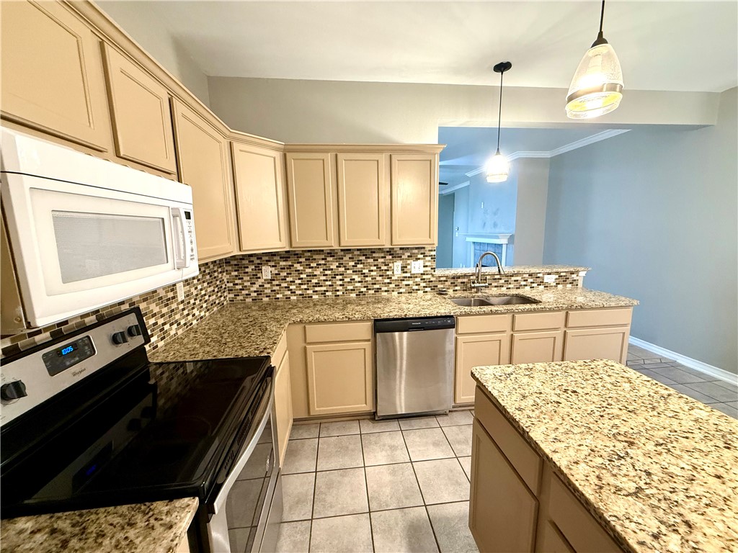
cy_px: 276
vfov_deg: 85.7
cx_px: 369
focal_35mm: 14
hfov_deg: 102.1
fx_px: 298
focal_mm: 2.22
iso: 400
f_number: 2.2
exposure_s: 1/60
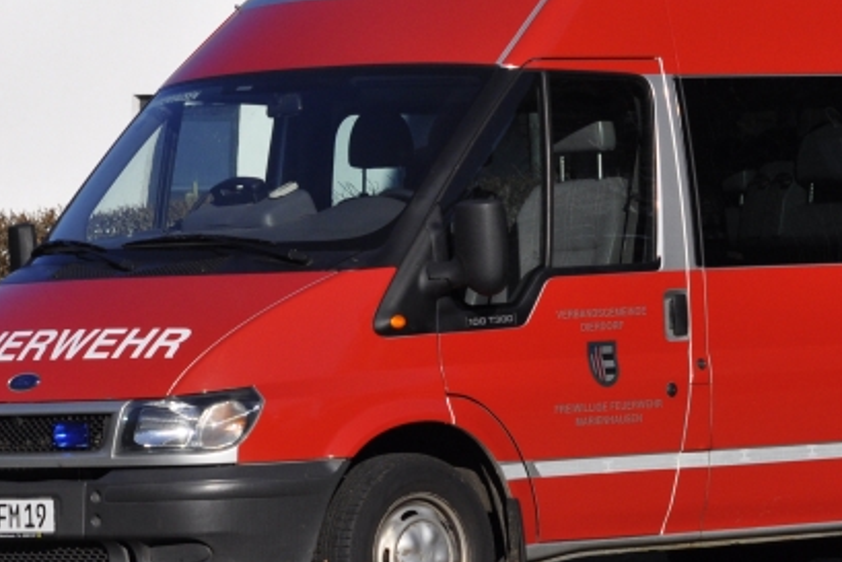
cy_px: 140
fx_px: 5404
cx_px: 609
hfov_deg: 8.9
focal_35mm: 231
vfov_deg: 5.9
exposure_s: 1/1250
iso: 500
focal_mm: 70
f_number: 9
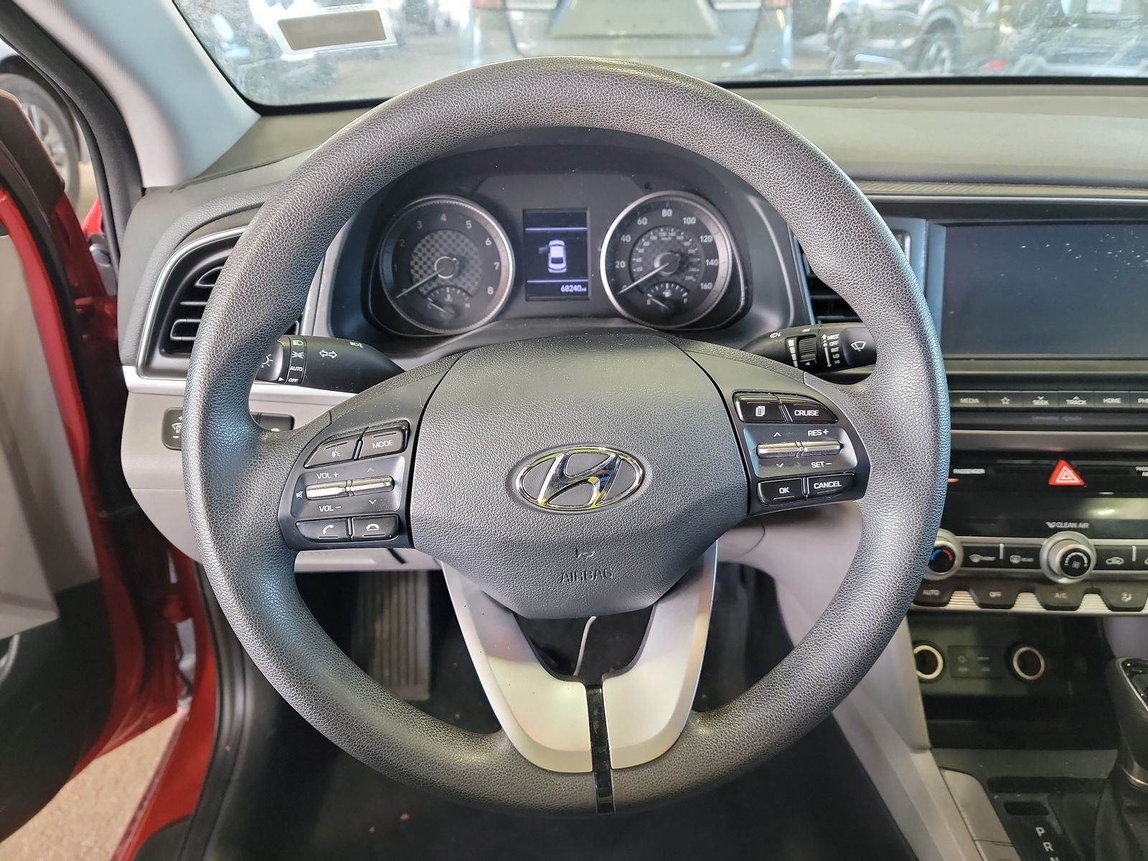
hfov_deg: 71.6
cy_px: 430
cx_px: 574
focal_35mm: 24
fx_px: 796
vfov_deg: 56.8
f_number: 1.8
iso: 771
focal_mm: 6.7
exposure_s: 1/59
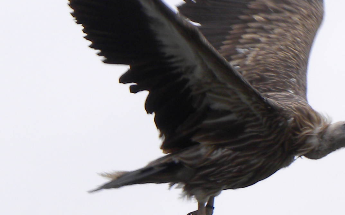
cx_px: 170
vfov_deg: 7.1
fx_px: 1739
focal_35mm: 185
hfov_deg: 11.3
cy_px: 105
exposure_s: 1/271
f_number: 4.5
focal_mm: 20.8
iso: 64
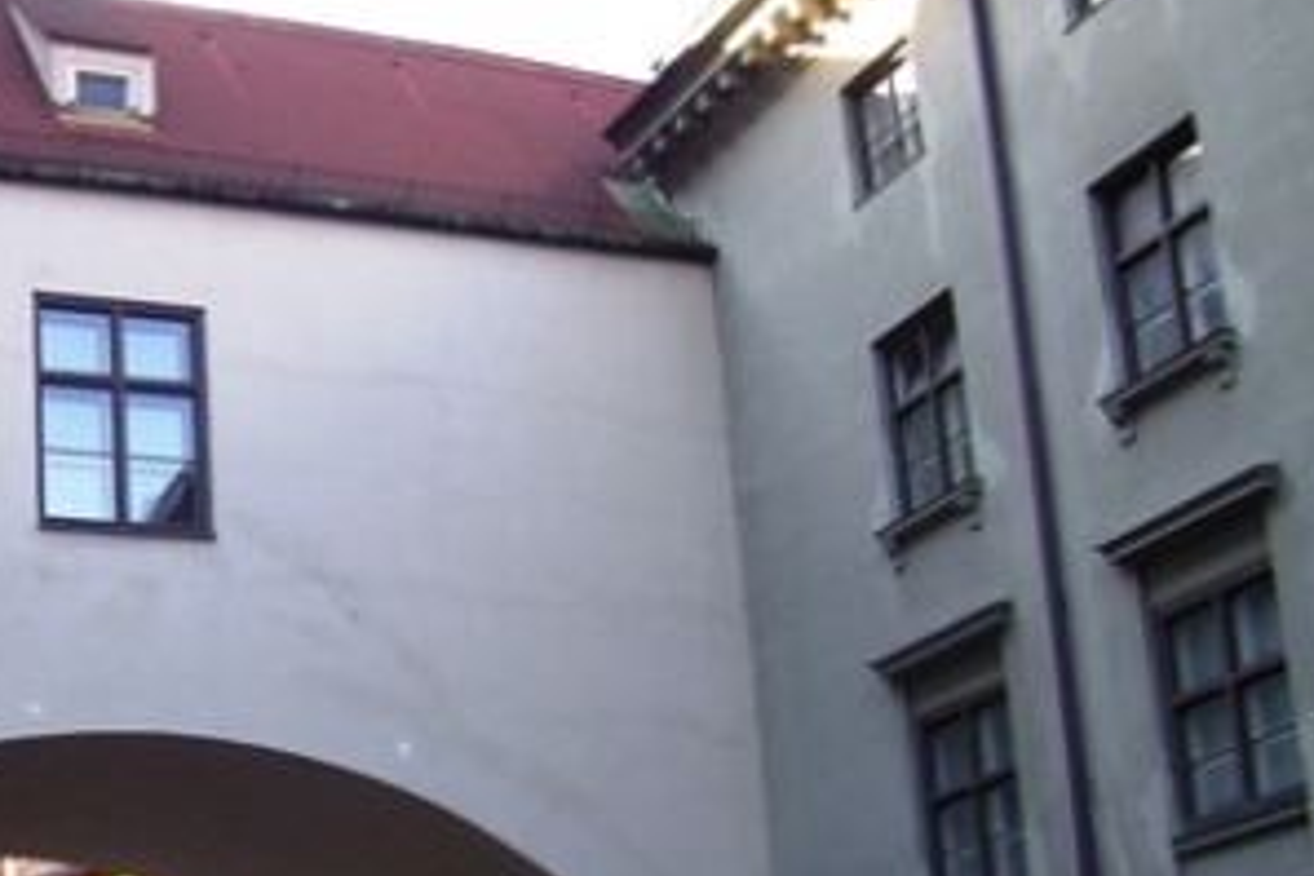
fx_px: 2445
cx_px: 150
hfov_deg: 29.0
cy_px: 741
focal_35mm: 67
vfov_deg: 20.0
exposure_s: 1/80
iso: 80
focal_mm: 6
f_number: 2.7
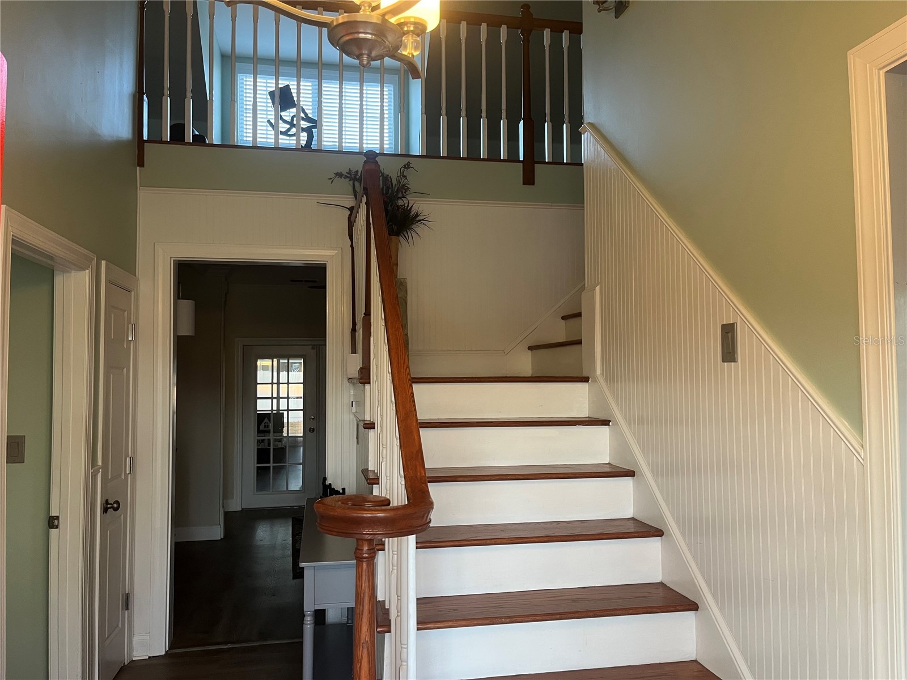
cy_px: 340
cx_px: 454
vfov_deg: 53.1
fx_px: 681
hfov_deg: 67.3
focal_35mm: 26
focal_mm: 5.1
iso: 100
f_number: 1.6
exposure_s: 1/60
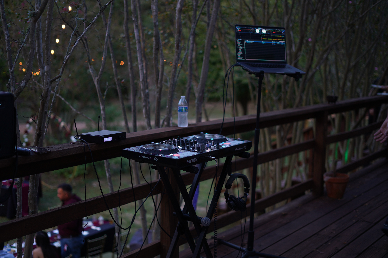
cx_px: 194
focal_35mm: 50
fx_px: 539
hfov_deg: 39.6
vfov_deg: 27.0
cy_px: 129
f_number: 1.8
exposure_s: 1/100
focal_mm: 50
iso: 160
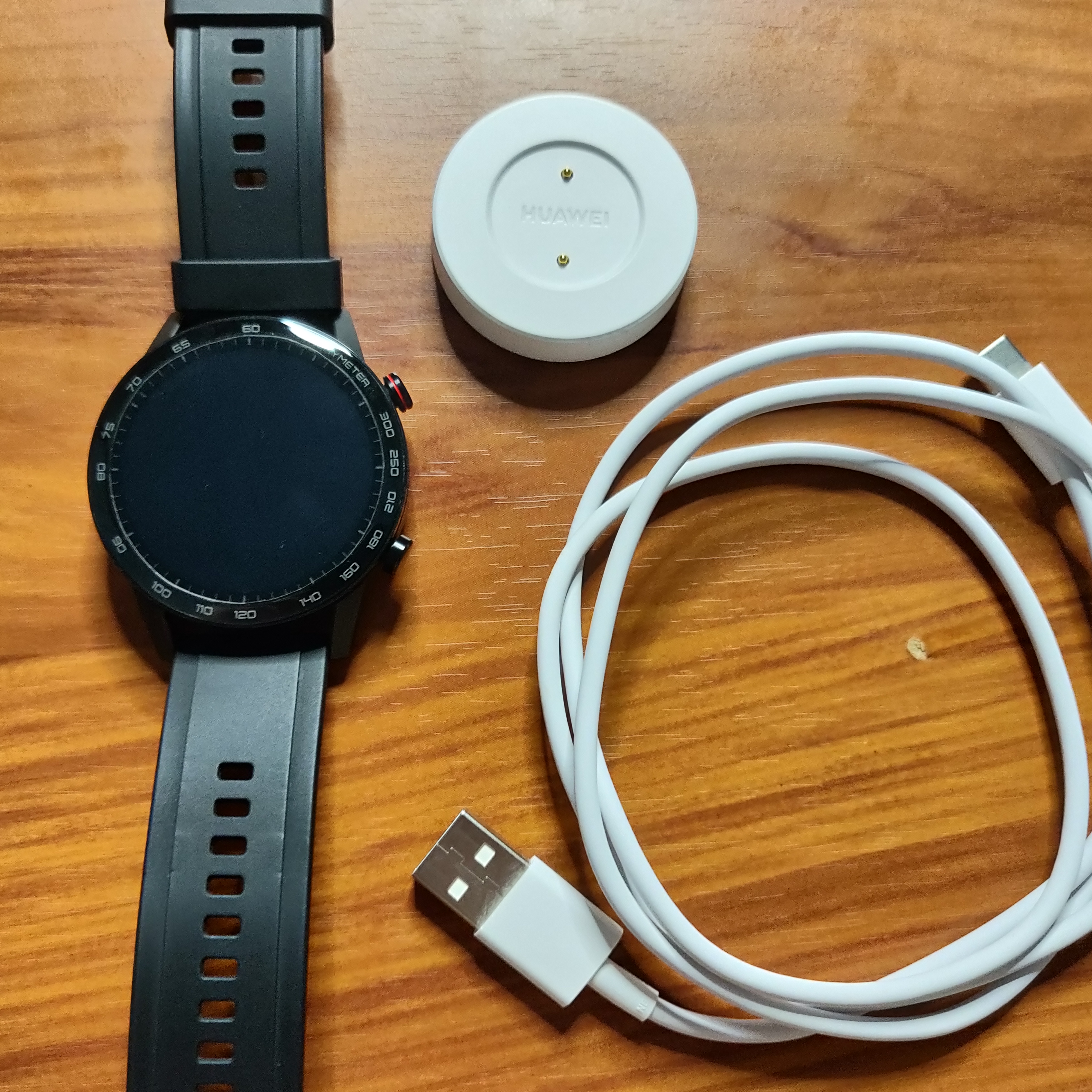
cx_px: 490
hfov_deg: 53.9
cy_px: 554
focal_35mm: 30
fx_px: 1071
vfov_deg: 54.0
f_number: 1.7
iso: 1250
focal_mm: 4.25
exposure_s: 1/14
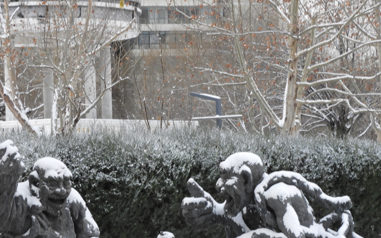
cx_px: 190
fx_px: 1879
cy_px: 112
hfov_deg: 11.6
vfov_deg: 7.2
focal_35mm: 181
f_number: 5.2
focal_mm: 30.5
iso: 400
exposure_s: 1/60
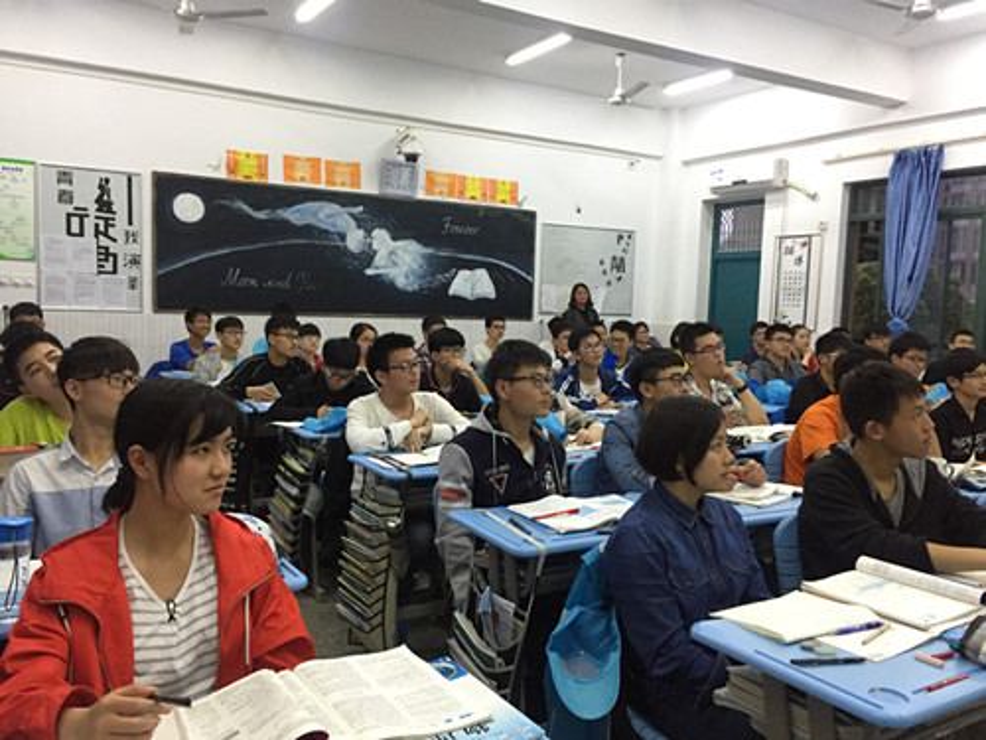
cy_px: 370
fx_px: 826
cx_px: 493
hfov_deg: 61.7
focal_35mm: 29
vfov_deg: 48.2
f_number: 2.2
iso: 250
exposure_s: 1/33
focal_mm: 4.15
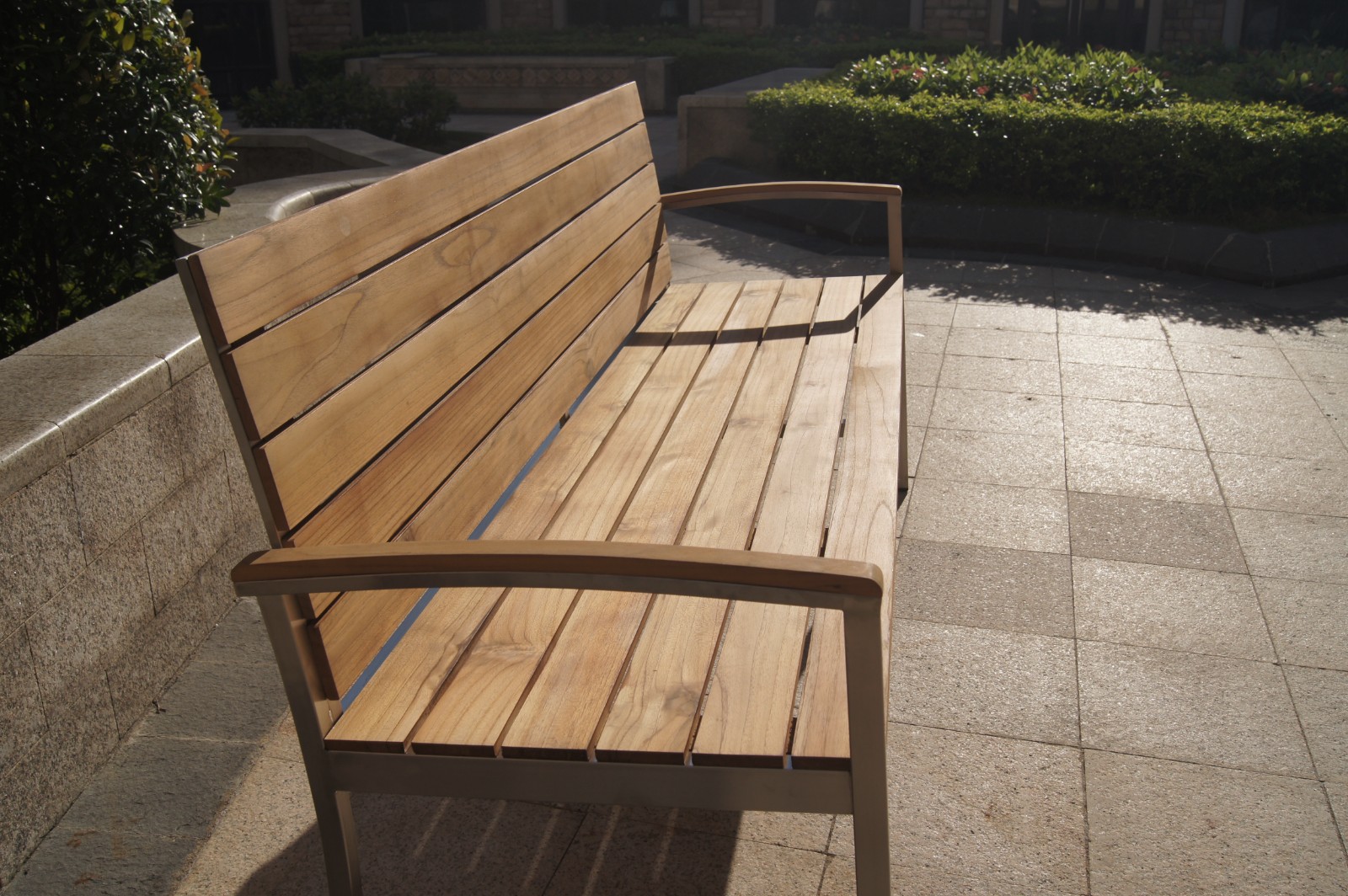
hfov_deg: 57.3
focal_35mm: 33
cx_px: 674
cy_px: 448
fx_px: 1235
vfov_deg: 39.9
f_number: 8
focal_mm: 22
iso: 100
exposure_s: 1/640
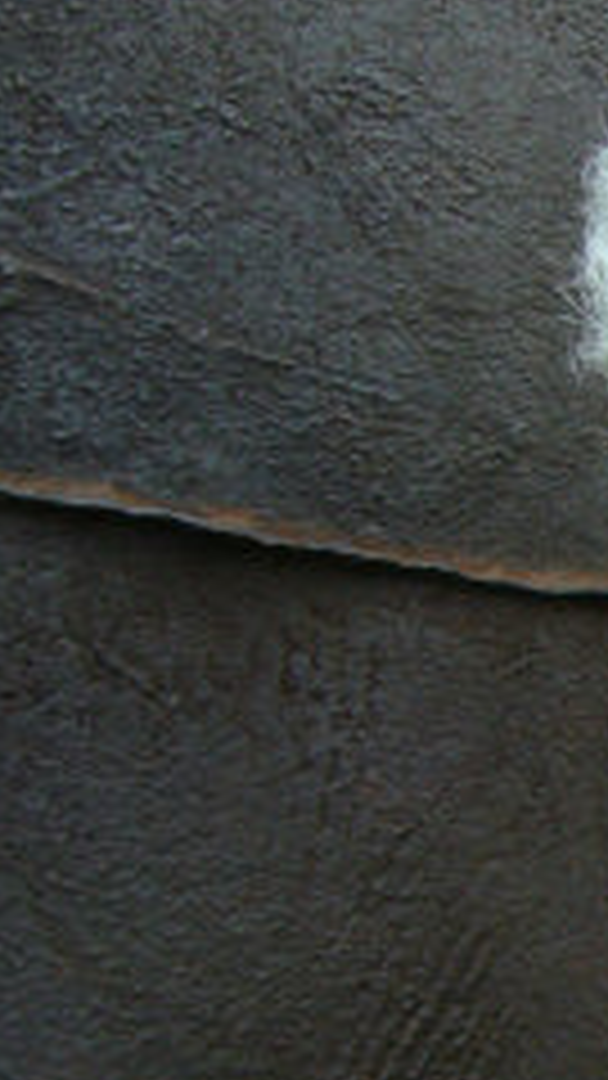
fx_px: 2866
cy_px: 770
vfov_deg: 21.2
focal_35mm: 100
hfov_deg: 11.7
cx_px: 833
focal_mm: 5.8
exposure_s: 1/125
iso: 100
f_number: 2.8
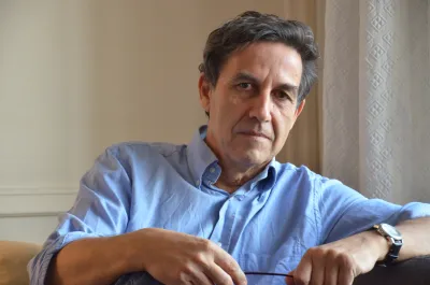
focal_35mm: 135
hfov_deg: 15.2
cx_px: 215
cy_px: 142
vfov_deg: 10.1
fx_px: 1609
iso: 1600
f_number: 5.6
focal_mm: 90
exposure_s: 1/100
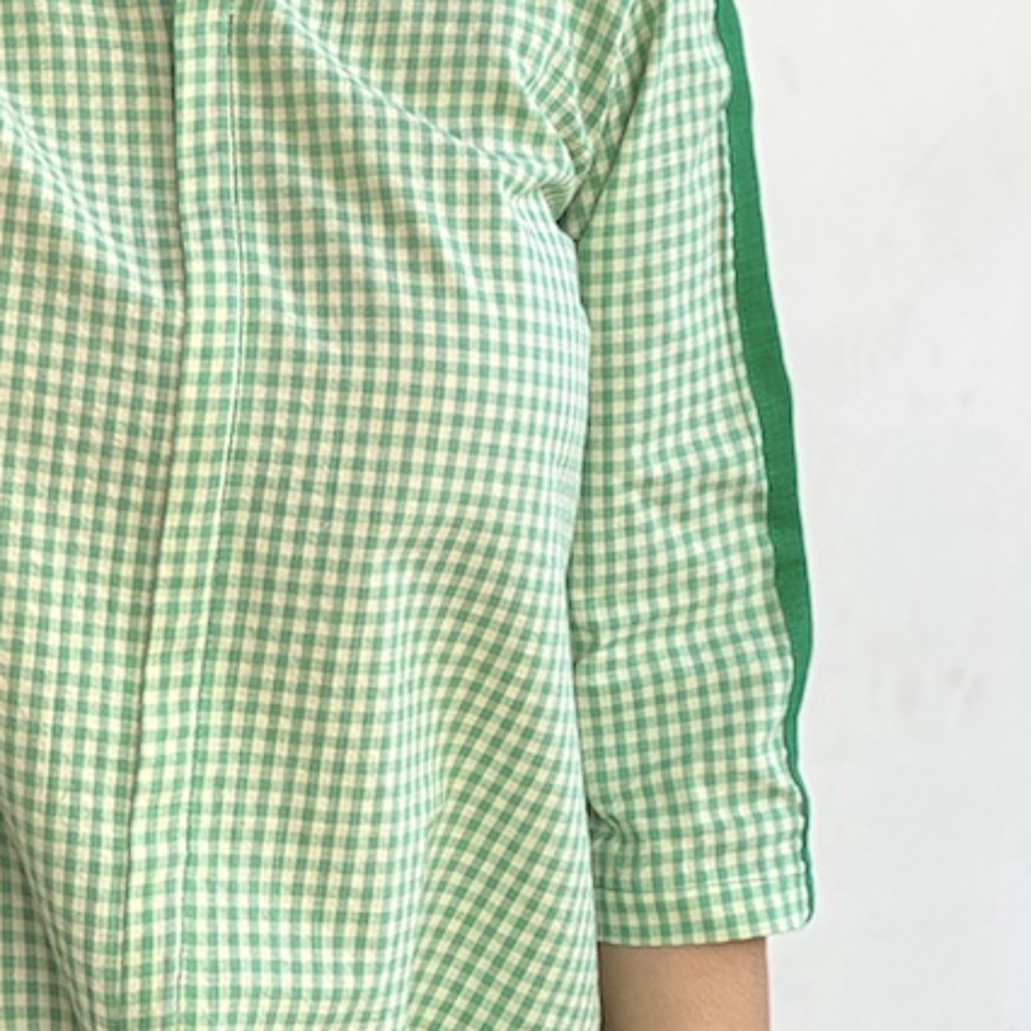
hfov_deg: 10.9
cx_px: 161
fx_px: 5358
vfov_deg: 10.9
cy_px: 92
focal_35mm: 159
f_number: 2.8
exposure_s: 1/99
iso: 32
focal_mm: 9
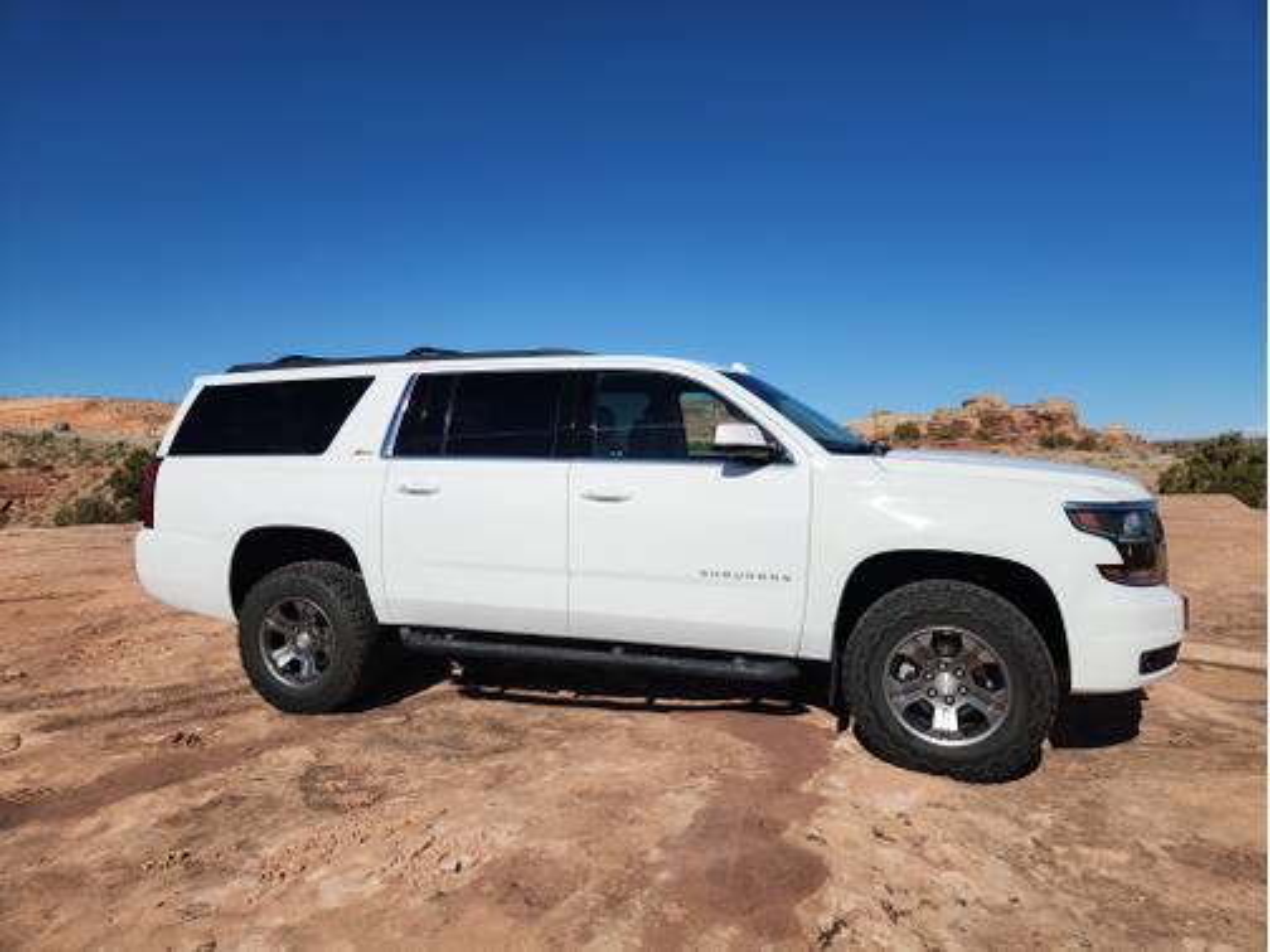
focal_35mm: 23
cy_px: 476
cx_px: 635
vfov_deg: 58.9
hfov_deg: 73.9
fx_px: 844
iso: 20
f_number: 1.8
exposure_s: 1/3903
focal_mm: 5.4
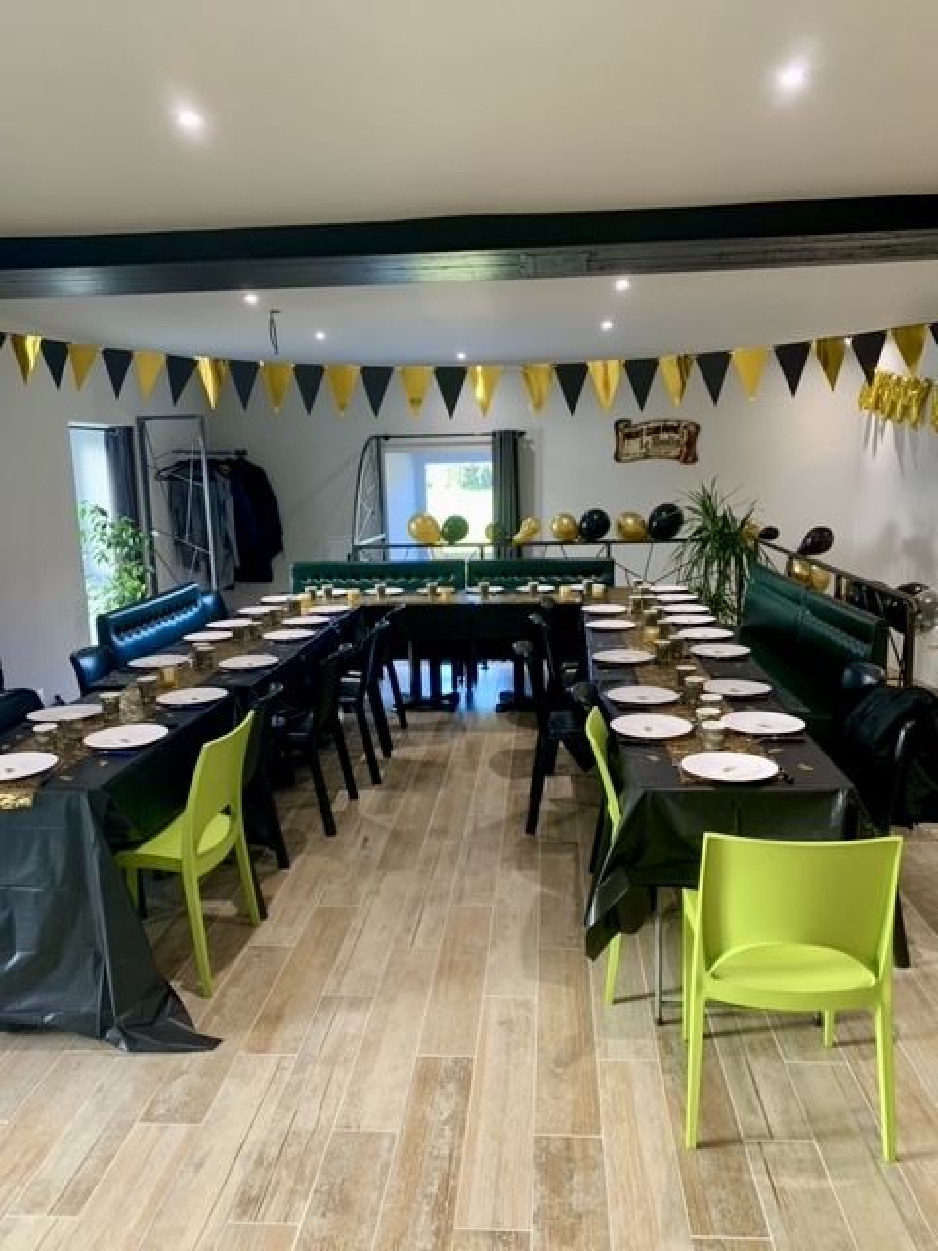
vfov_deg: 67.3
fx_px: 939
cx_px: 469
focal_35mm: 26
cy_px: 626
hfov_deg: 53.1
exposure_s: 1/50
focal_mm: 4.25
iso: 125
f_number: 1.8
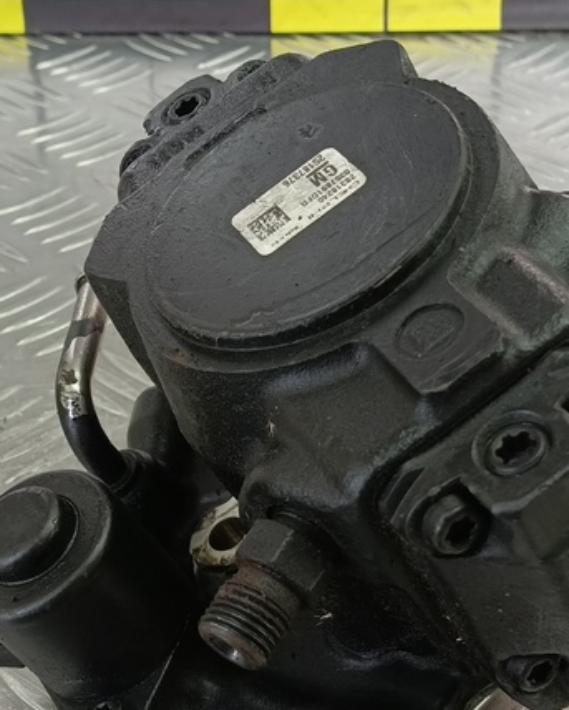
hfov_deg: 24.2
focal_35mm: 63
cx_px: 310
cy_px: 567
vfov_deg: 29.3
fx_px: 1325
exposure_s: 1/50
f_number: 1.6
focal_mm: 4.11
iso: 145
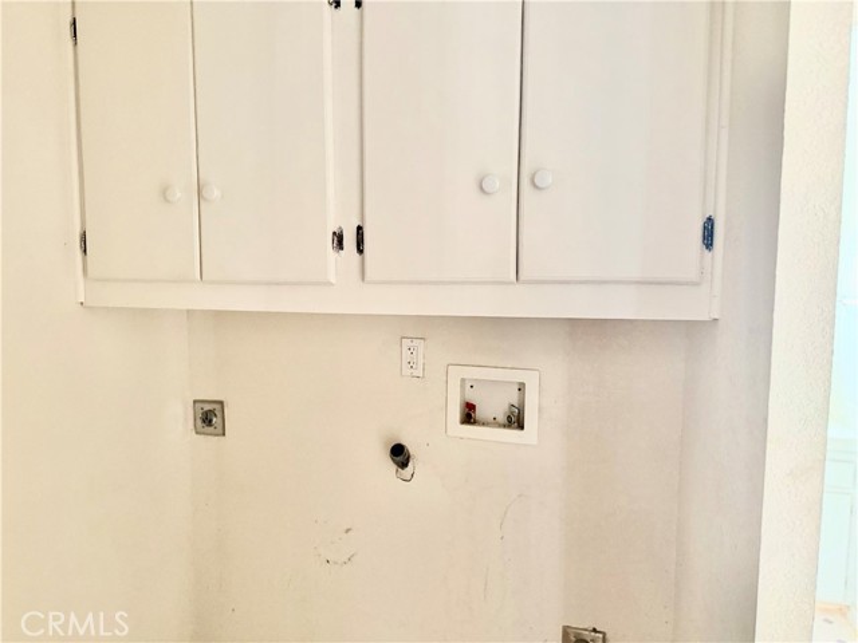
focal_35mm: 24
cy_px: 322
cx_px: 429
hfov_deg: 71.6
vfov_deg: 56.8
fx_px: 595
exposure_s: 1/58
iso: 800
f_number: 1.78
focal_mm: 6.76
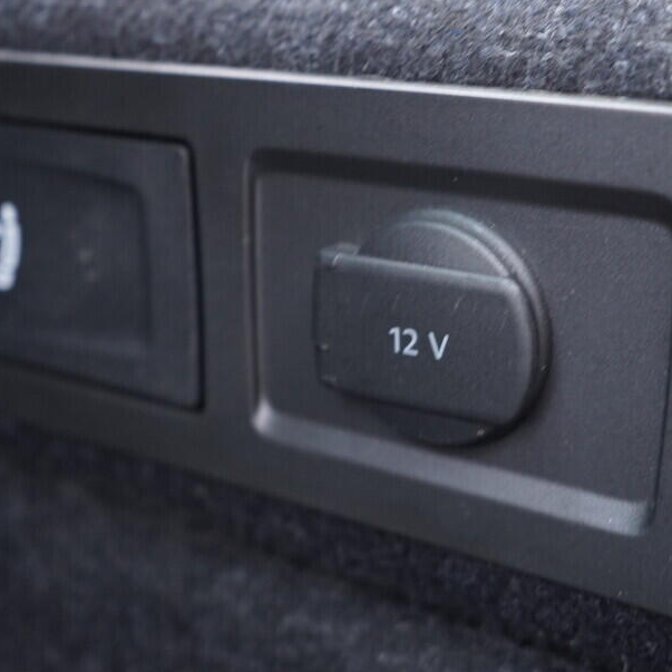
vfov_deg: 32.8
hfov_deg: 32.2
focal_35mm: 52
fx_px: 1142
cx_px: 504
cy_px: 343
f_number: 2.8
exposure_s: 1/40
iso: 640
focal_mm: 24
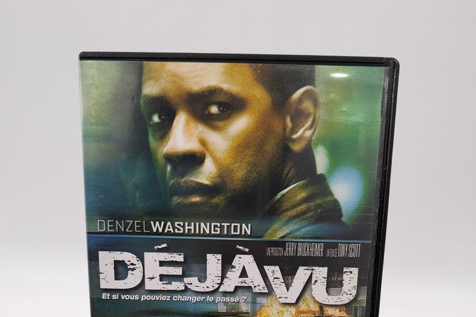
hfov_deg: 55.8
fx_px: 450
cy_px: 322
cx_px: 240
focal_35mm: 34
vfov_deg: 35.0
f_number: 1.68
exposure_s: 1/121
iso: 194
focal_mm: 6.9
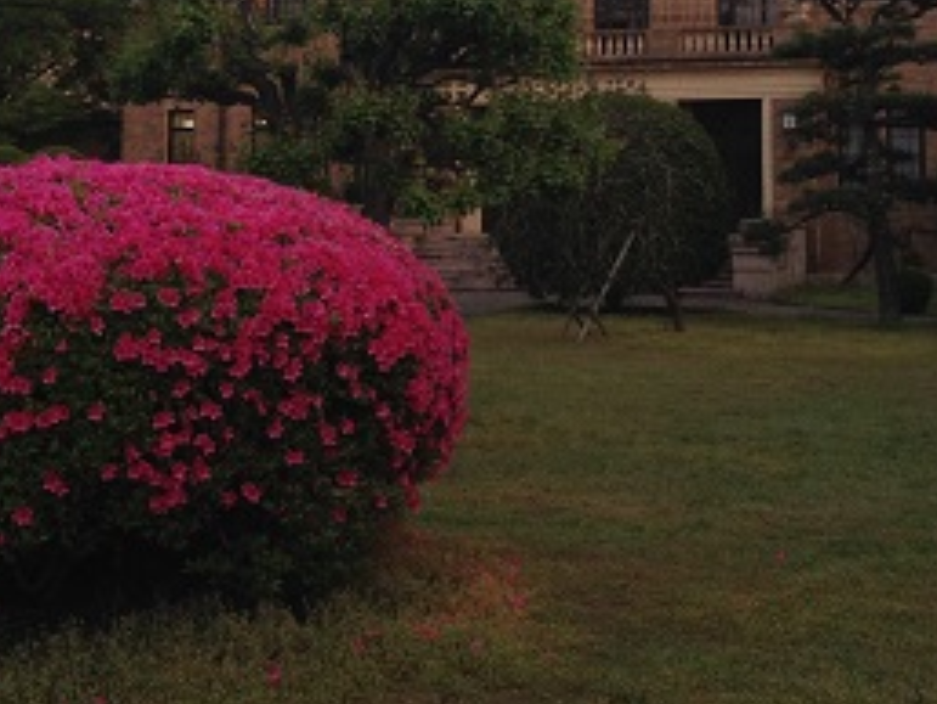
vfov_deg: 22.7
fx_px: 1706
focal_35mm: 63
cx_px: 489
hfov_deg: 30.7
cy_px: 55
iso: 64
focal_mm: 4.12
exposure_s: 1/120
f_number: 2.4
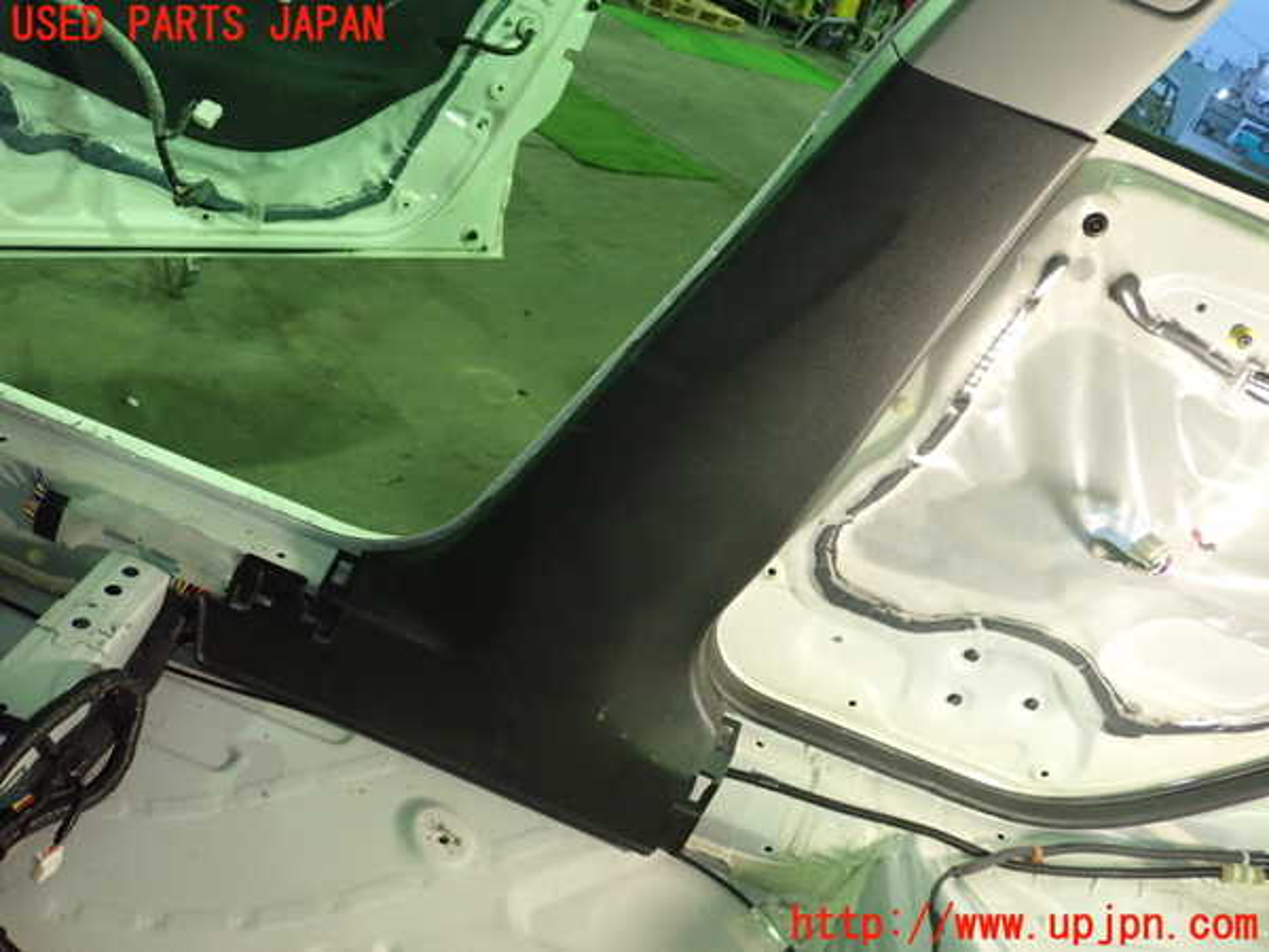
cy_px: 476
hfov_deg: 60.0
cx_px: 634
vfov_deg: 46.8
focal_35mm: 30
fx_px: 1100
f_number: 2.3
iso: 800
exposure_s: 1/40
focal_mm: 5.5
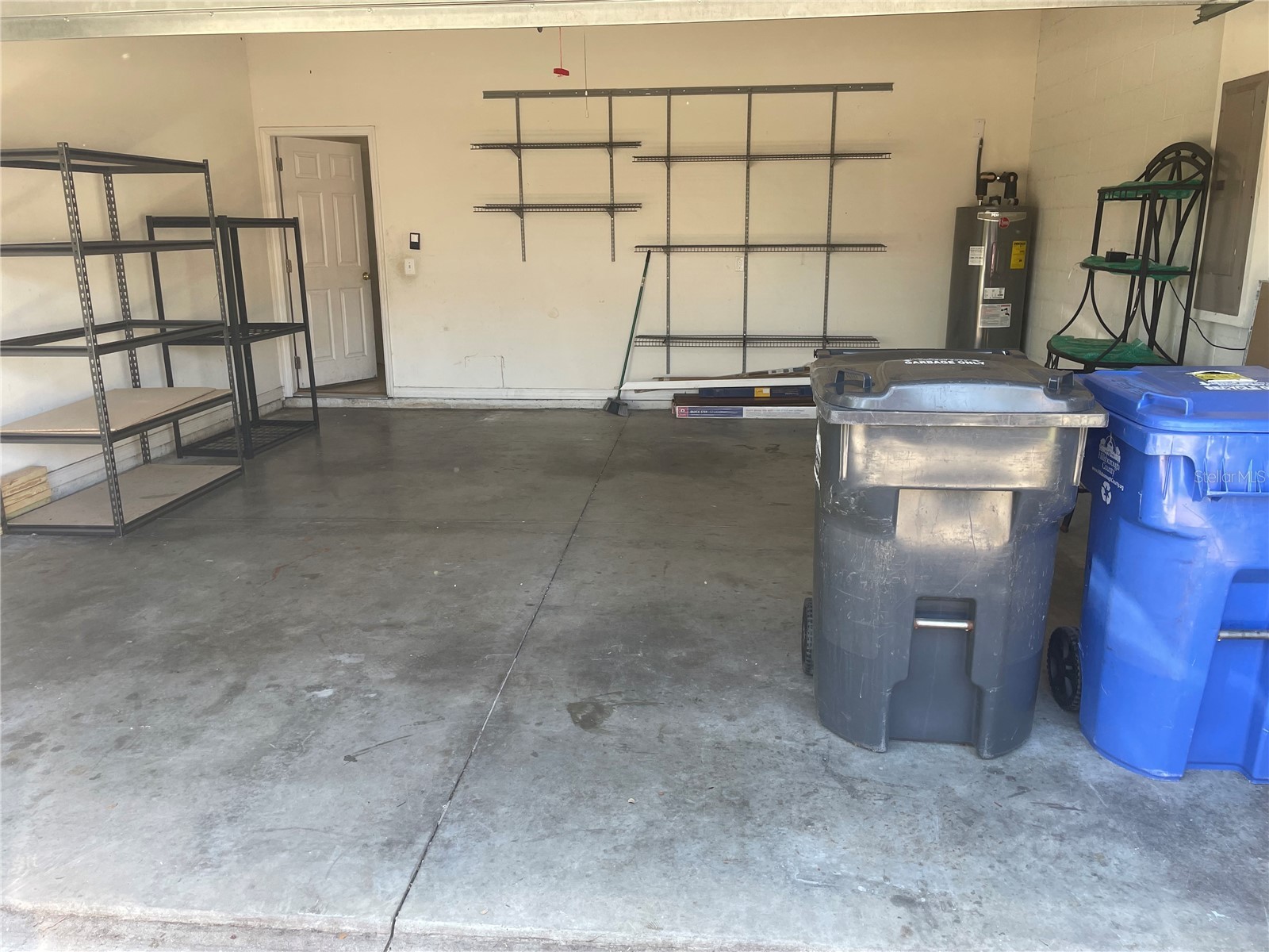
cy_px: 476
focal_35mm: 26
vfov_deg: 53.1
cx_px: 634
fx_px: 953
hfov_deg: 67.3
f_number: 1.6
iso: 50
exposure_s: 1/121
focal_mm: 4.2
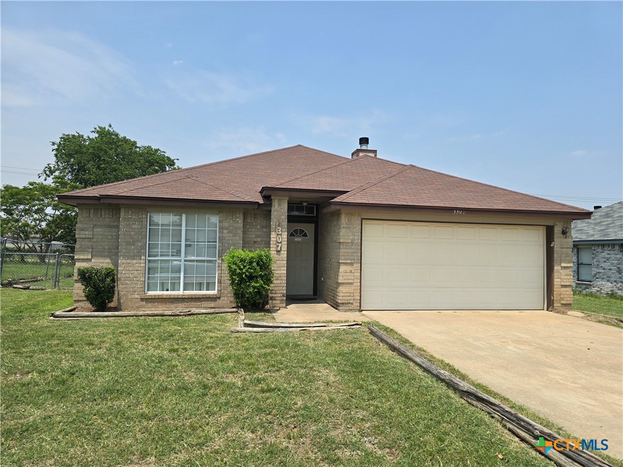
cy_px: 234
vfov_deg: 58.9
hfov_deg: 73.9
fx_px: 414
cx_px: 312
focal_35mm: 23
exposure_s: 1/1199
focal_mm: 6.3
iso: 12
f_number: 1.7
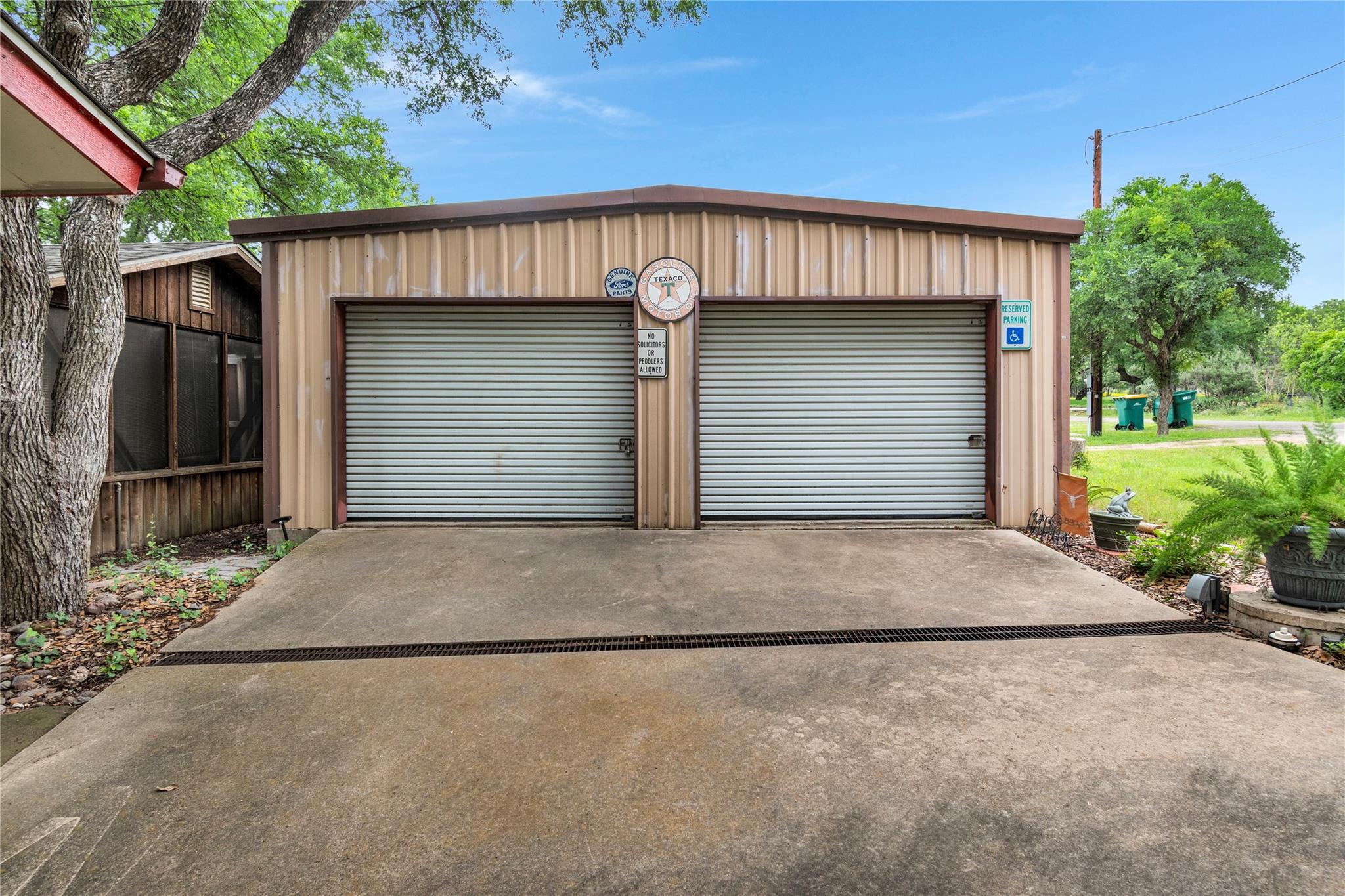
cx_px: 672
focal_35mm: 19
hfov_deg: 86.9
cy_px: 448
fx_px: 710
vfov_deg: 64.5
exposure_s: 1/100
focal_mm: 13
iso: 200
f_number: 9
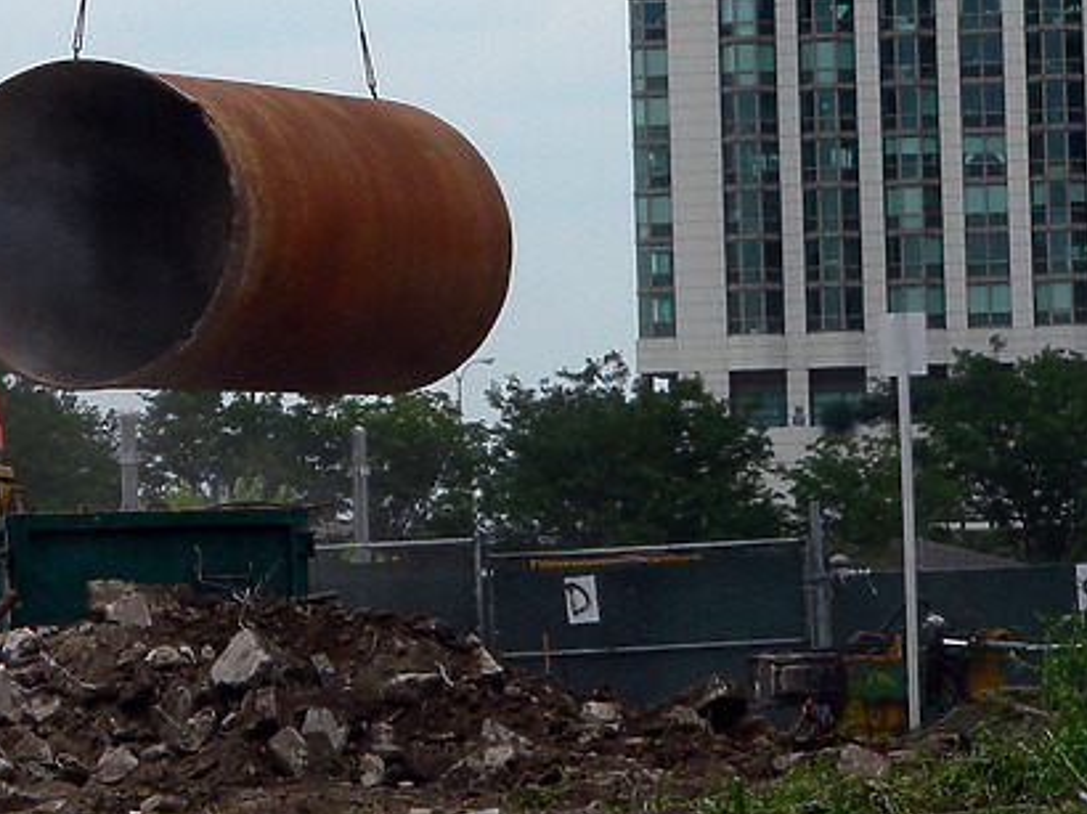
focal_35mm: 312
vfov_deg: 4.8
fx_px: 9792
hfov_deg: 6.3
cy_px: 163
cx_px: -69
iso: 80
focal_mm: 23.6
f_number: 5.6
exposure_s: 1/500
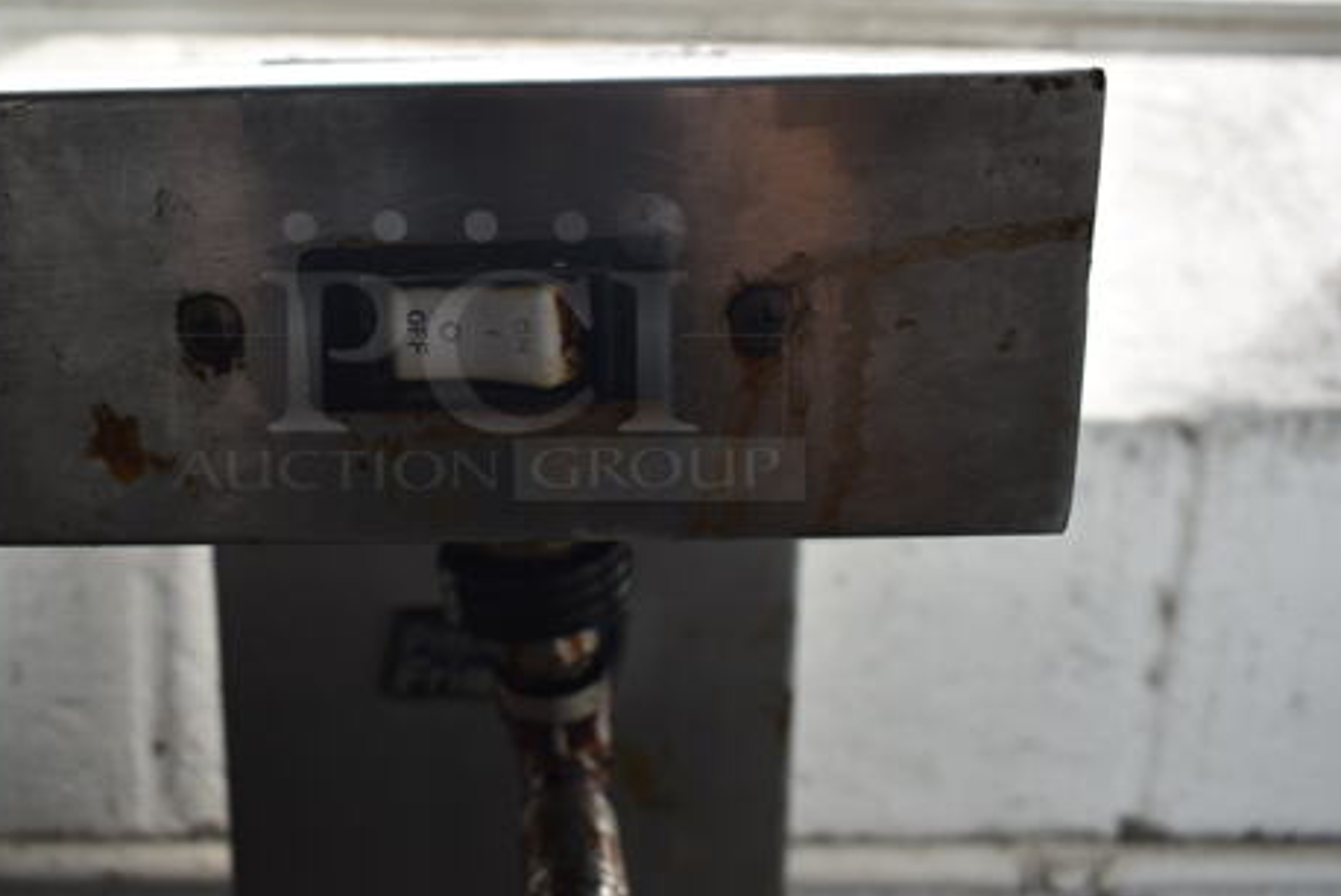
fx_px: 1342
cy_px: 346
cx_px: 480
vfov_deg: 36.7
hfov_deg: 52.4
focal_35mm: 36
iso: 100
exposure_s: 1/100
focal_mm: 18
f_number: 5
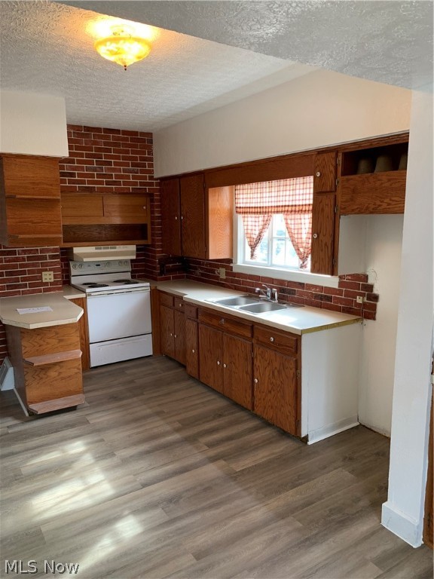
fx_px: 435
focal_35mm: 26
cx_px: 217
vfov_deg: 67.3
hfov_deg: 53.1
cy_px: 290
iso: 80
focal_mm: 4.25
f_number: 1.8
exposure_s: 1/60
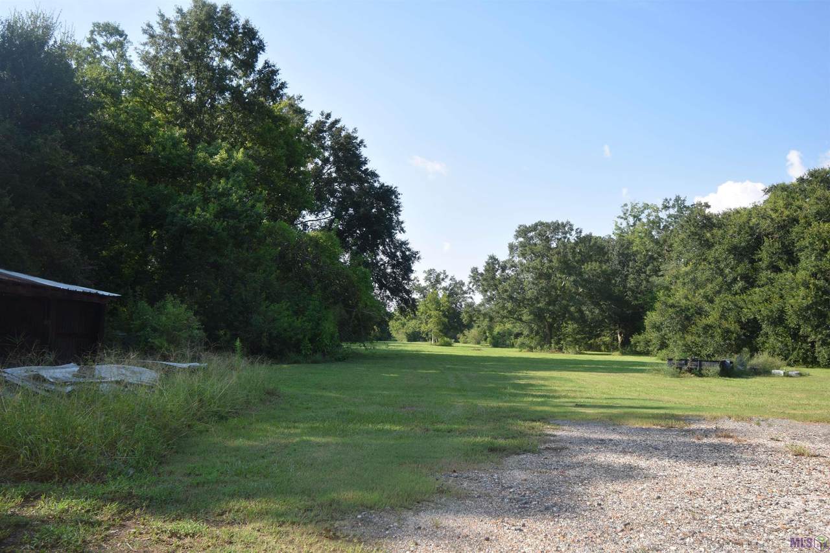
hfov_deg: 61.9
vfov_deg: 43.6
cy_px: 276
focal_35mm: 30
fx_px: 692
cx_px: 415
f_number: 7.1
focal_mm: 20
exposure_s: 1/200
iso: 100
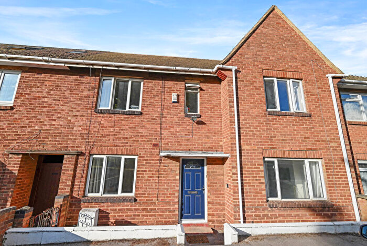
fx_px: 158
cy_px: 123
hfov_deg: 98.5
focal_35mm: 16
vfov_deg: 75.6
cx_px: 184
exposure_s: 1/400
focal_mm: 15.5
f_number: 7.1
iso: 220
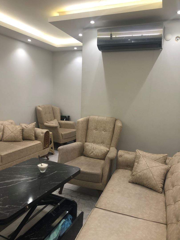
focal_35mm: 28
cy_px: 120
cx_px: 90
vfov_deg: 63.4
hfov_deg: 49.7
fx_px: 194
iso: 40
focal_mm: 3.99
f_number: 1.8
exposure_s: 1/25
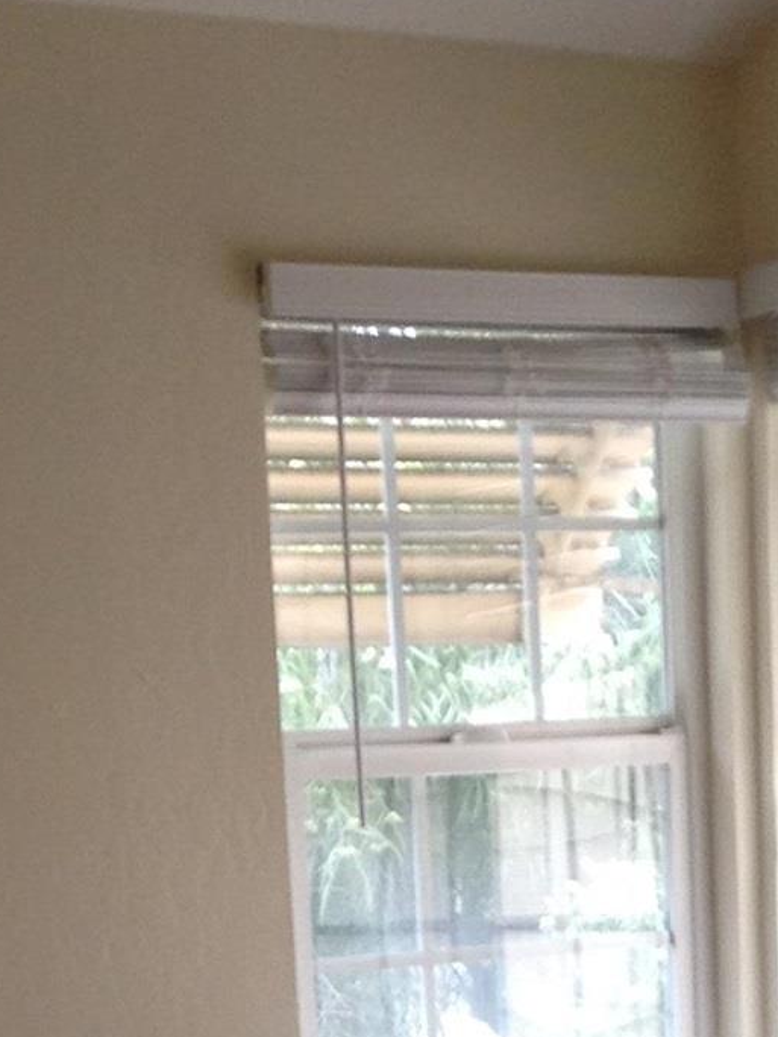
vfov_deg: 16.6
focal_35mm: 111
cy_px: 1387
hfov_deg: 13.3
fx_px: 3326
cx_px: 385
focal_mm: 3.3
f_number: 2.4
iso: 40
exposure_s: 1/24
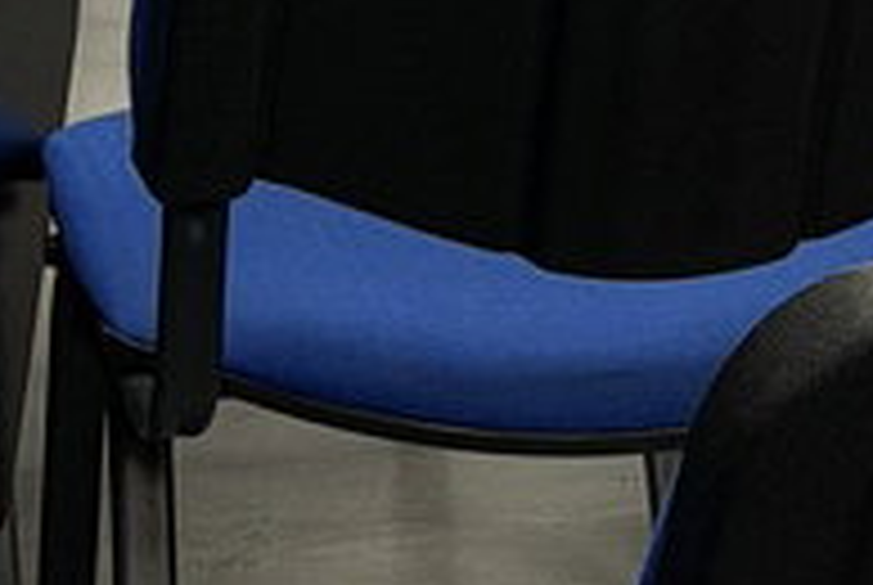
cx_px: 796
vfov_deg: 4.9
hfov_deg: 7.9
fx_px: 6290
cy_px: -1552
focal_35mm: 259
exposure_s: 1/100
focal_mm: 6.76
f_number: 1.78
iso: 100
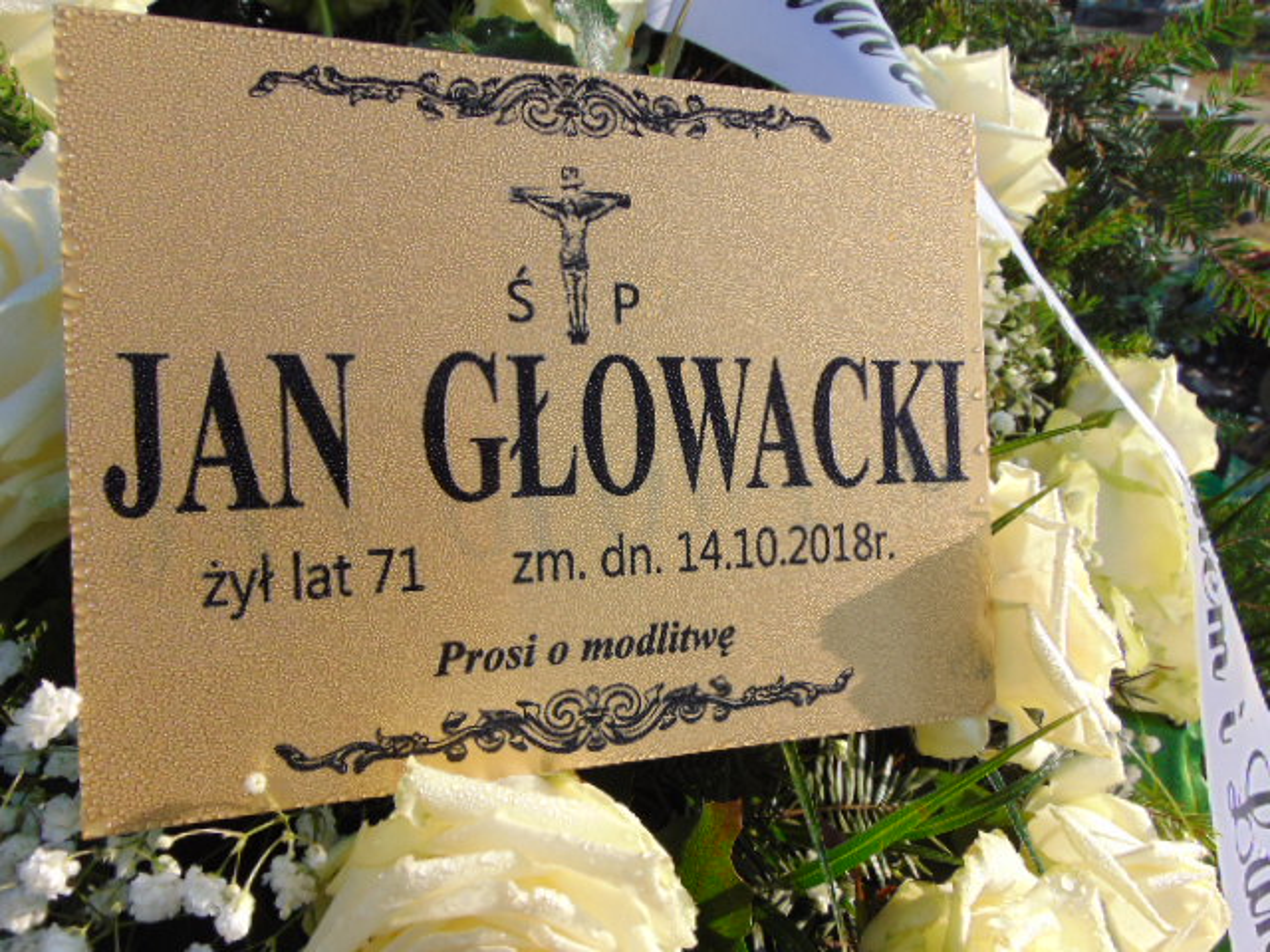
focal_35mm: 25
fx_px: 917
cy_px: 476
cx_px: 635
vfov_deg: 54.9
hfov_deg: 69.4
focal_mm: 4.5
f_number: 7.7
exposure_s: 1/200
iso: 80
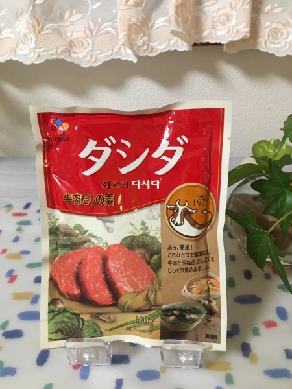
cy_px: 194
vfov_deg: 61.7
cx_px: 146
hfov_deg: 48.2
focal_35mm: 29
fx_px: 326
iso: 200
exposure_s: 1/24
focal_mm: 4.15
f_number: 2.2
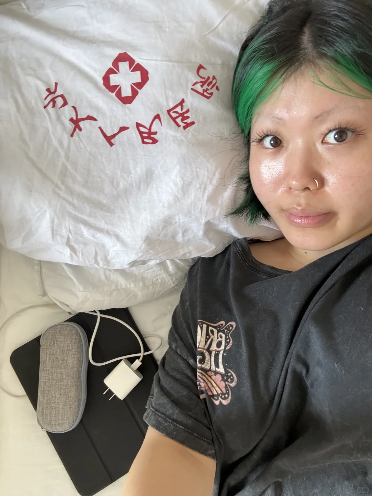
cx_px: 186
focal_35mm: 23
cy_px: 248
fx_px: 330
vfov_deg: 73.9
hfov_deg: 58.9
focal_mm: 2.69
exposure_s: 1/30
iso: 500
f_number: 1.9
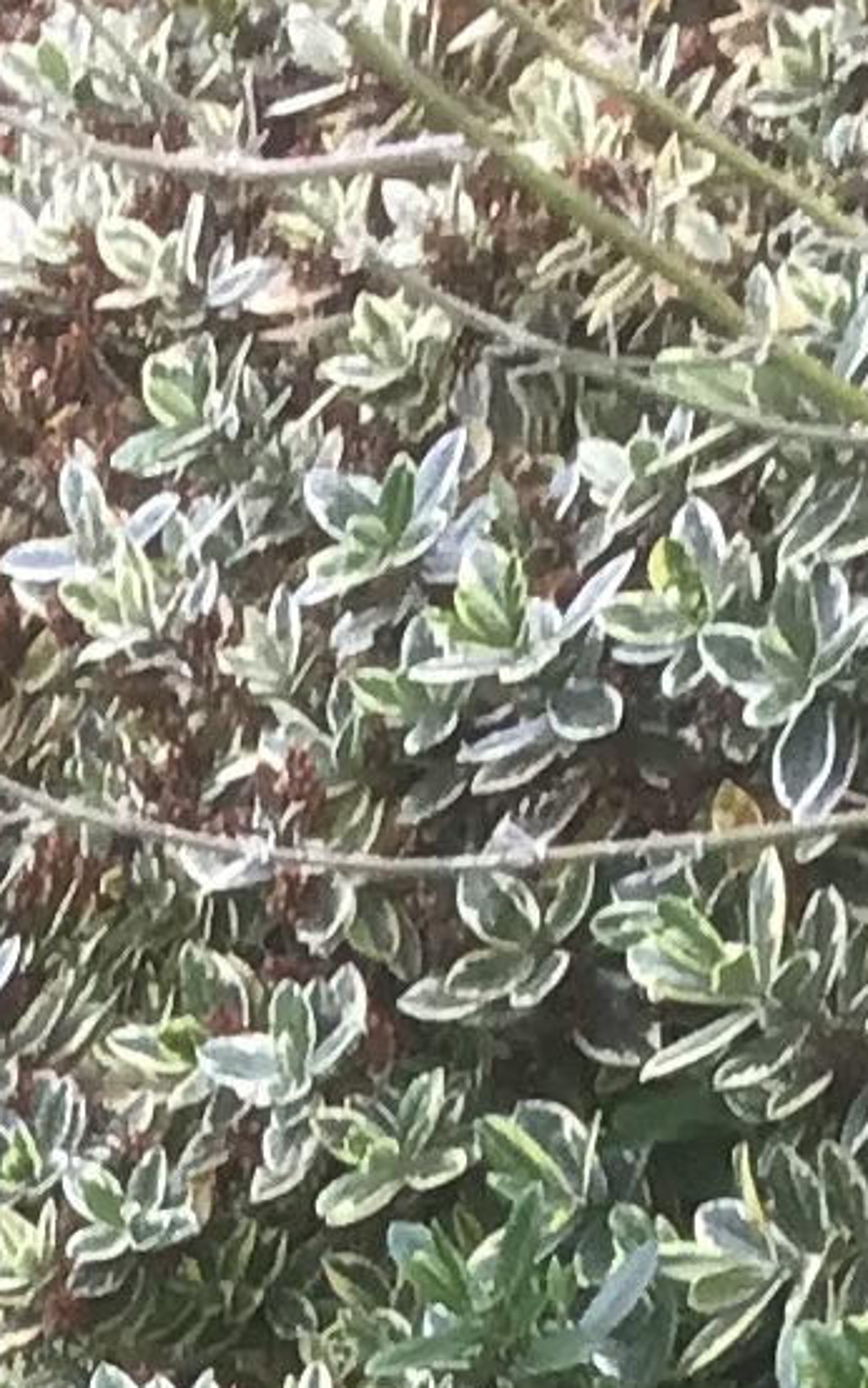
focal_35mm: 194
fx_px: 7337
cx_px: -1029
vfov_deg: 10.2
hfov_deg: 6.5
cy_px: 2445
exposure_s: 1/100
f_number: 2.4
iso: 32
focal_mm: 3.3
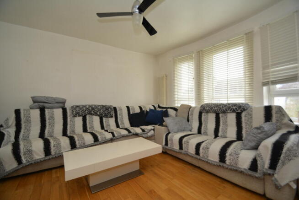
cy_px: 100
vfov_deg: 77.4
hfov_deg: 100.4
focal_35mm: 15
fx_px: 125
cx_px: 150
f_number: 4
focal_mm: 10
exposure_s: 1/60
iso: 320
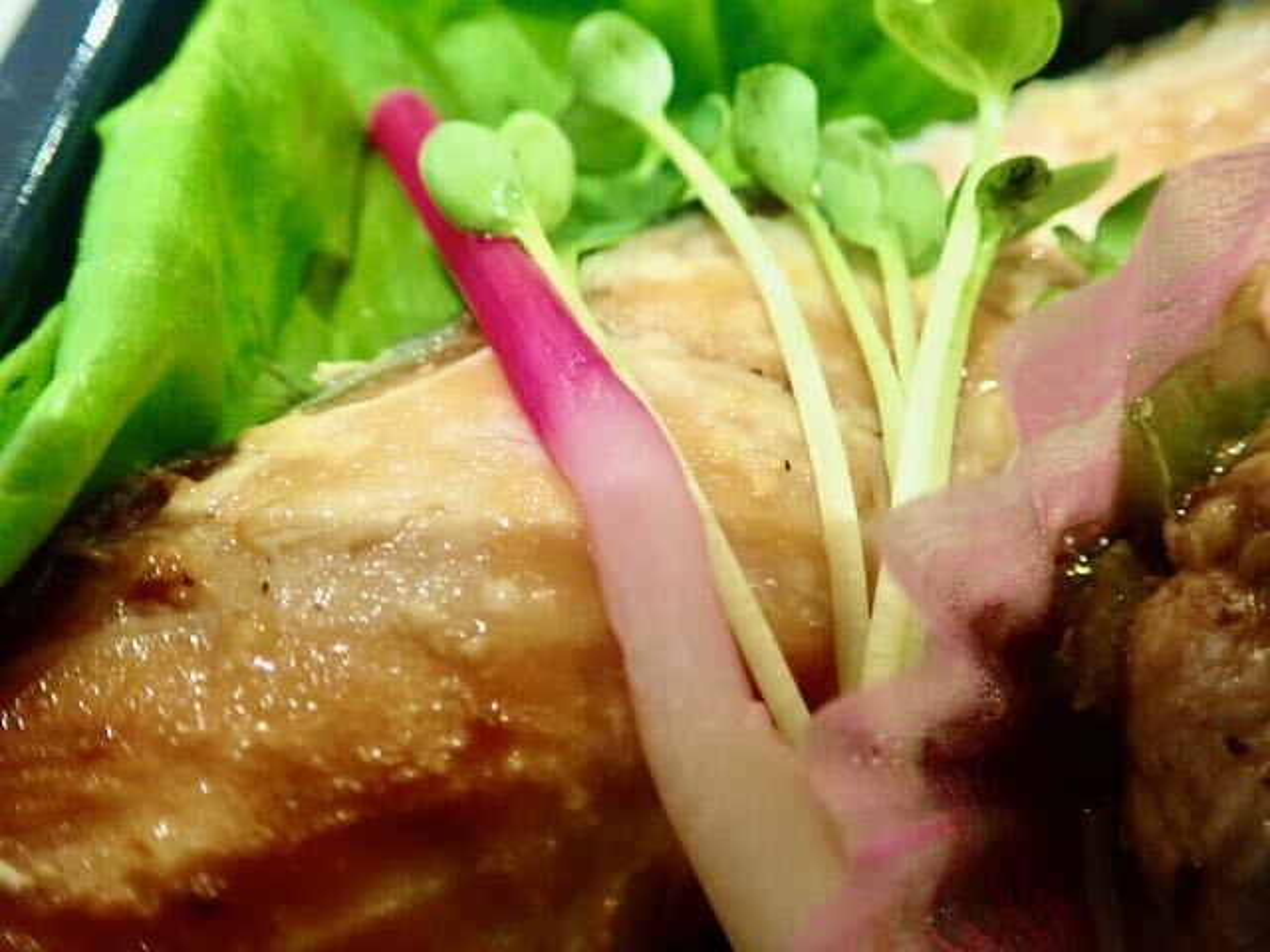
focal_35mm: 30
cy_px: 476
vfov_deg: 46.8
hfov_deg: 60.0
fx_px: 1101
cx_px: 635
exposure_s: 1/40
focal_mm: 5.5
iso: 800
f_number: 2.3
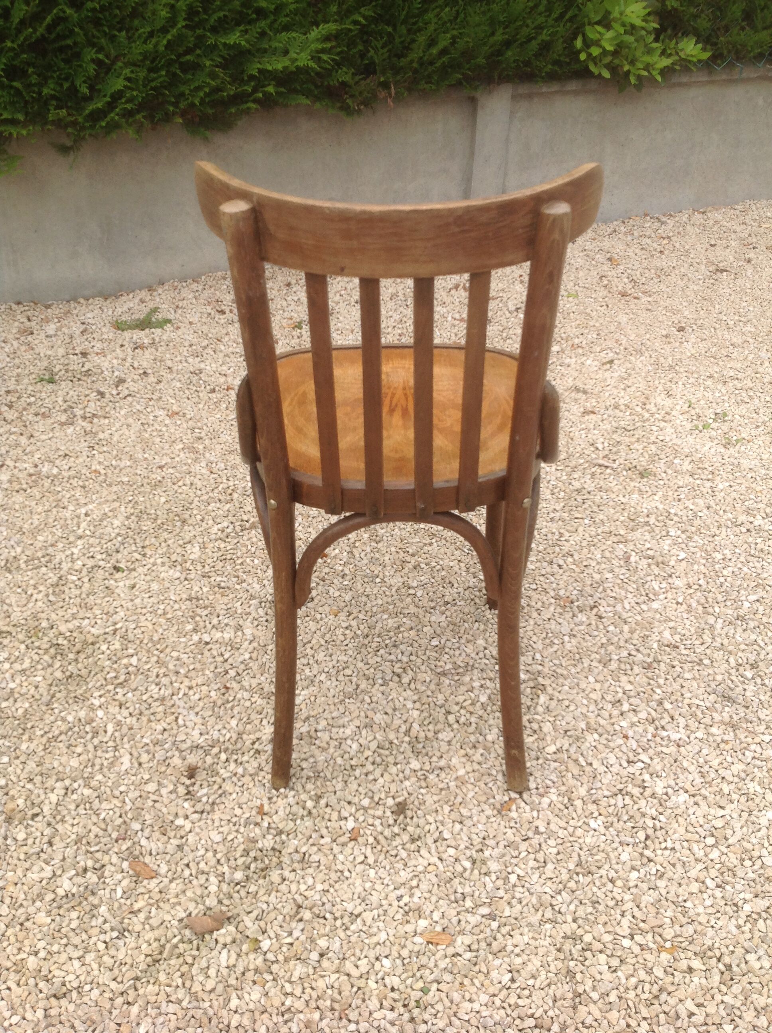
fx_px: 1044
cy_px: 516
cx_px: 386
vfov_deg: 52.7
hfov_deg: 40.6
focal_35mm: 35
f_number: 2.4
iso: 50
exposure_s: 1/864
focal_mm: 4.28
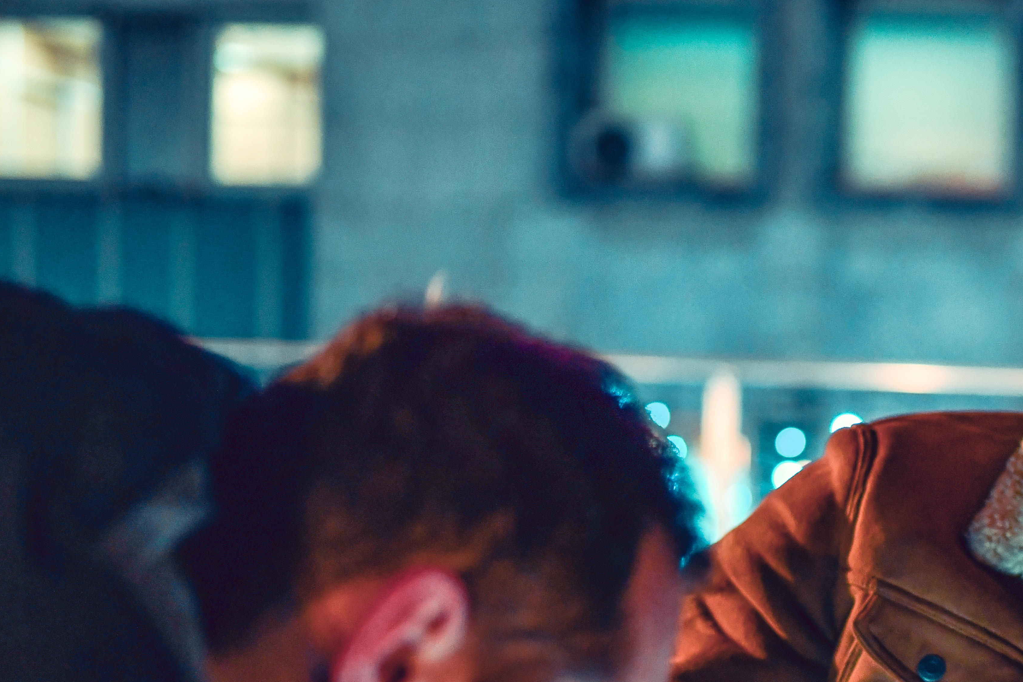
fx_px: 2415
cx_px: 1018
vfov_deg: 15.7
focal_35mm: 85
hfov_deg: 23.0
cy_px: 721
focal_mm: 35
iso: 1250
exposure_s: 1/100
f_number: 1.4
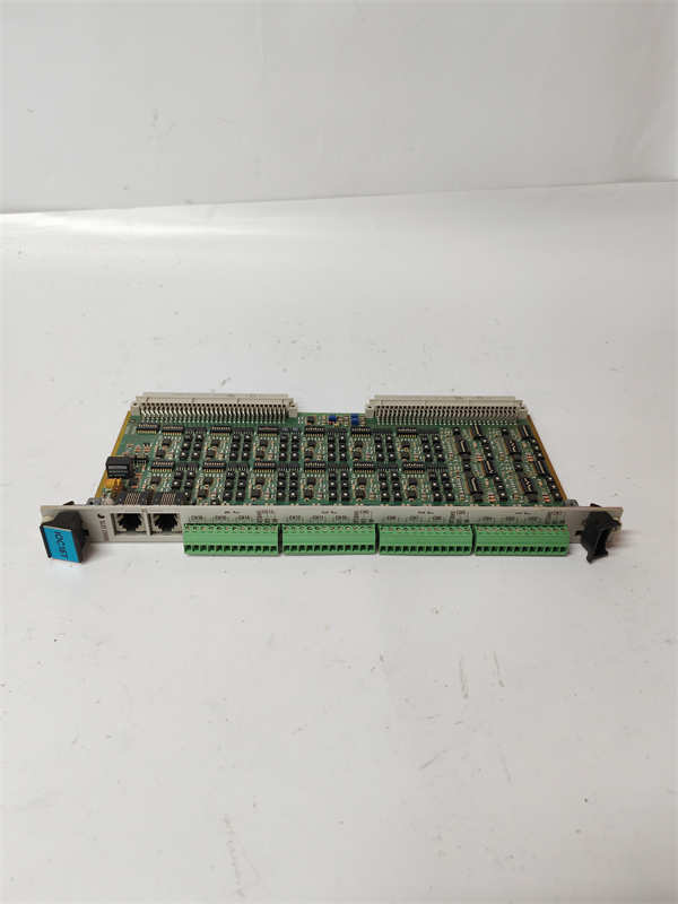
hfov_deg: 51.4
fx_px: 705
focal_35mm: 27
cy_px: 452
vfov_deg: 65.3
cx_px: 339
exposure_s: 1/120
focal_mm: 6.12
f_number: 1.9
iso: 1000
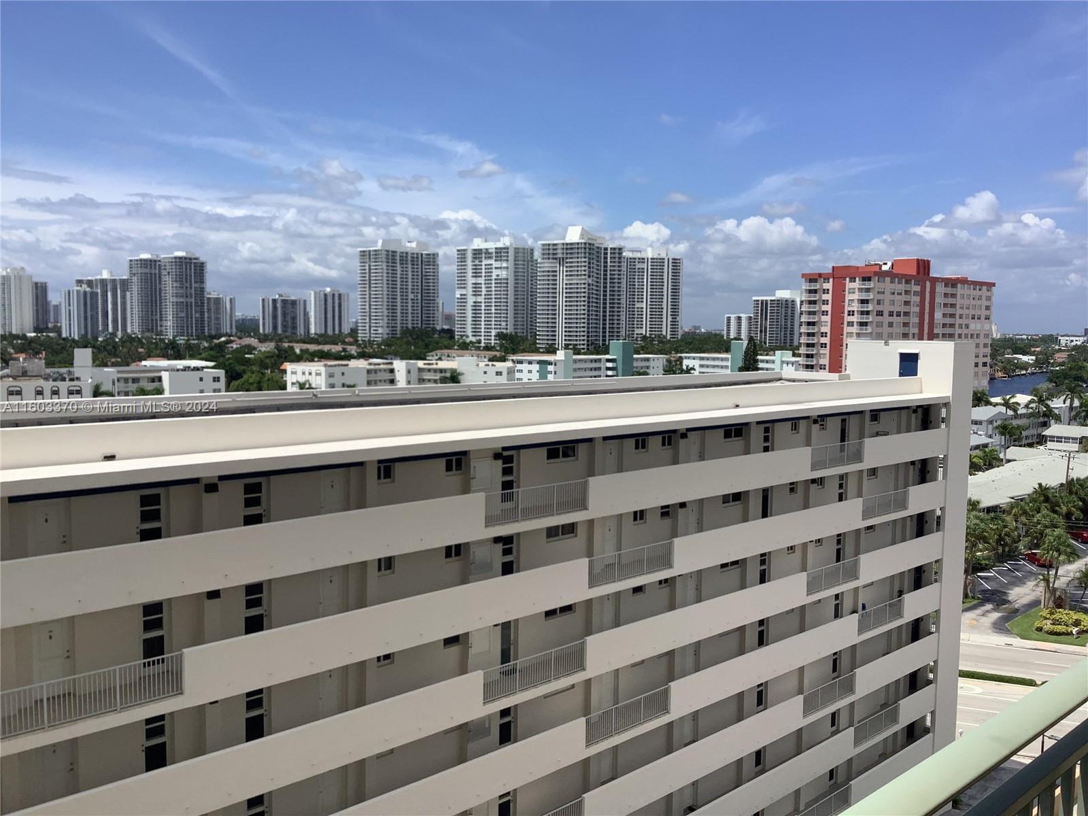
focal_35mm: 31
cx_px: 544
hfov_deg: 58.4
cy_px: 408
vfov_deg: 45.4
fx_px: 974
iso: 25
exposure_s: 1/2146
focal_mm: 3.3
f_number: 2.4
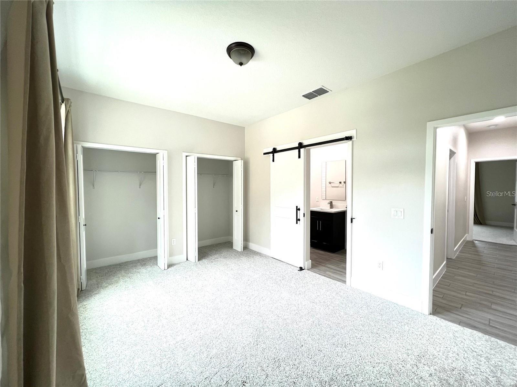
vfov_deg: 89.9
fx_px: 194
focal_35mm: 13
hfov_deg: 106.2
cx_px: 258
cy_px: 194
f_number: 1.8
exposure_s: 1/60
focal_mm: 1.57
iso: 200
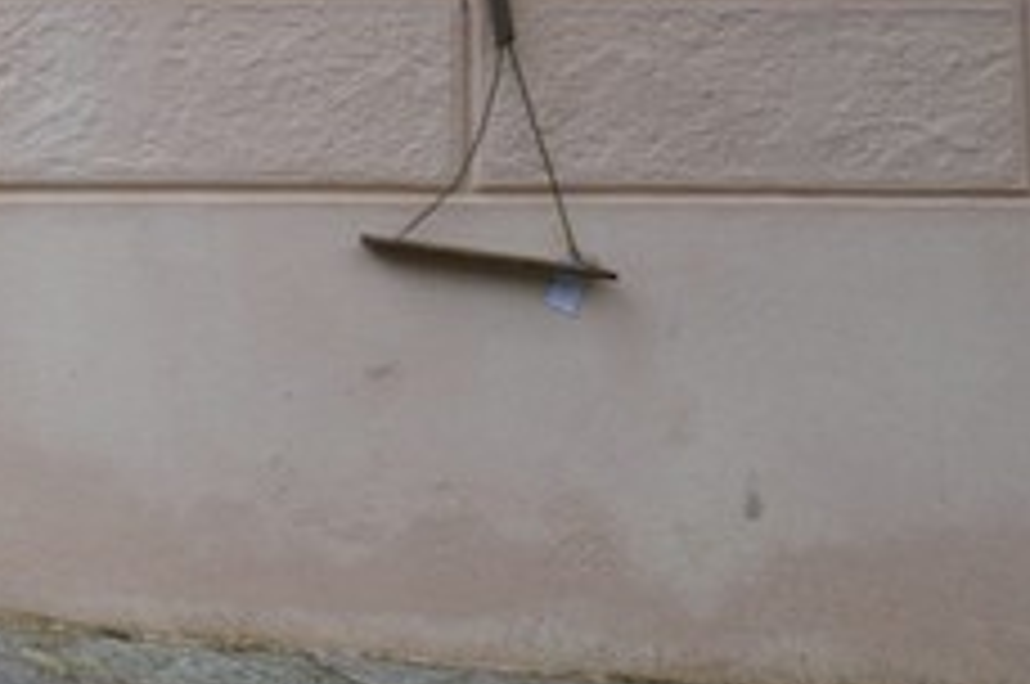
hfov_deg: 8.7
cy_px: -1310
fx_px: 4800
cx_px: -2550
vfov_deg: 7.3
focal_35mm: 168
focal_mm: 24
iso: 200
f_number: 9
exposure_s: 1/100
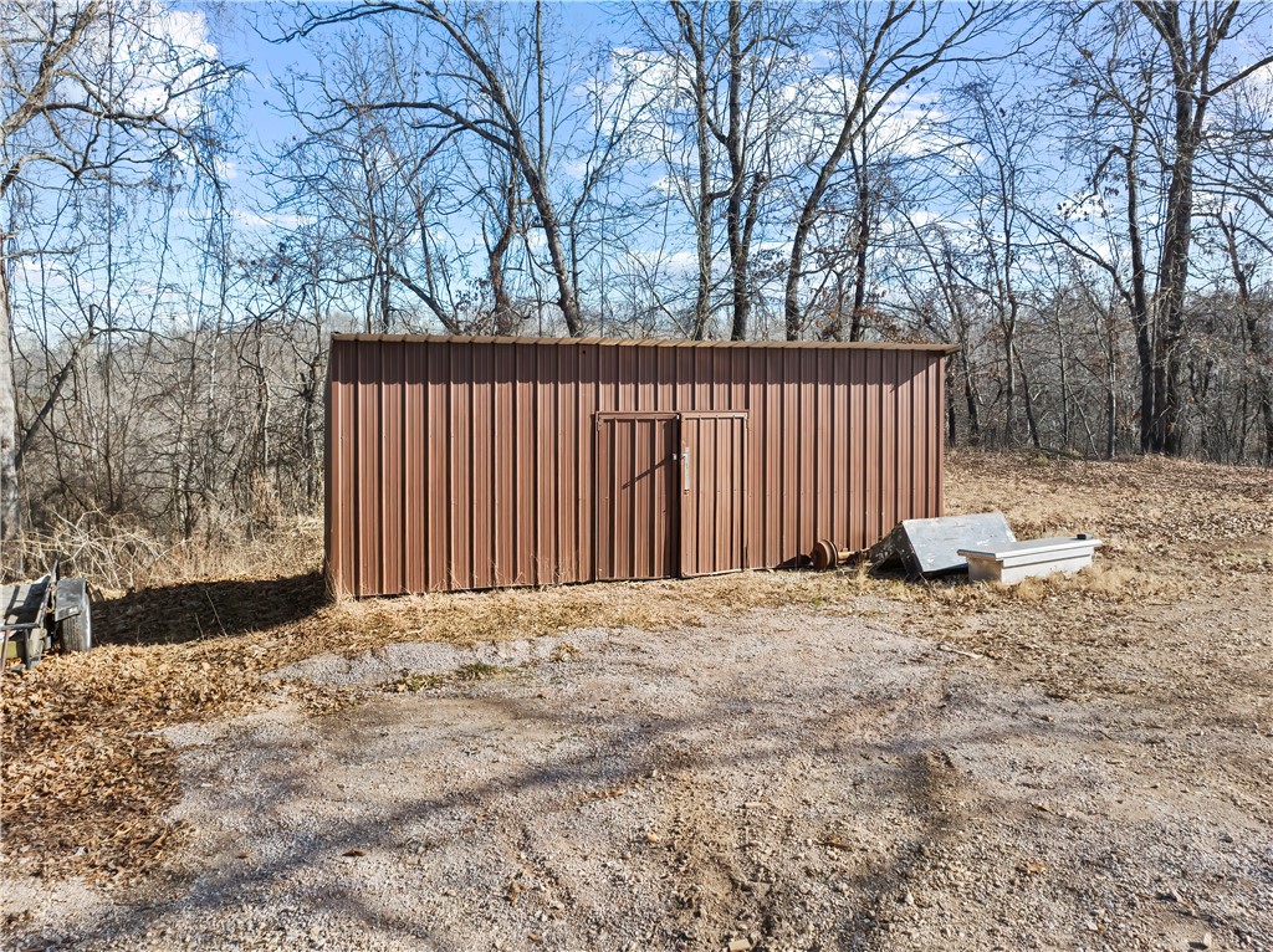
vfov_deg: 56.7
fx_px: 882
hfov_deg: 71.6
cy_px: 476
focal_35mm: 24
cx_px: 636
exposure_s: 1/1000
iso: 100
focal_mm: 12.29
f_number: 2.8
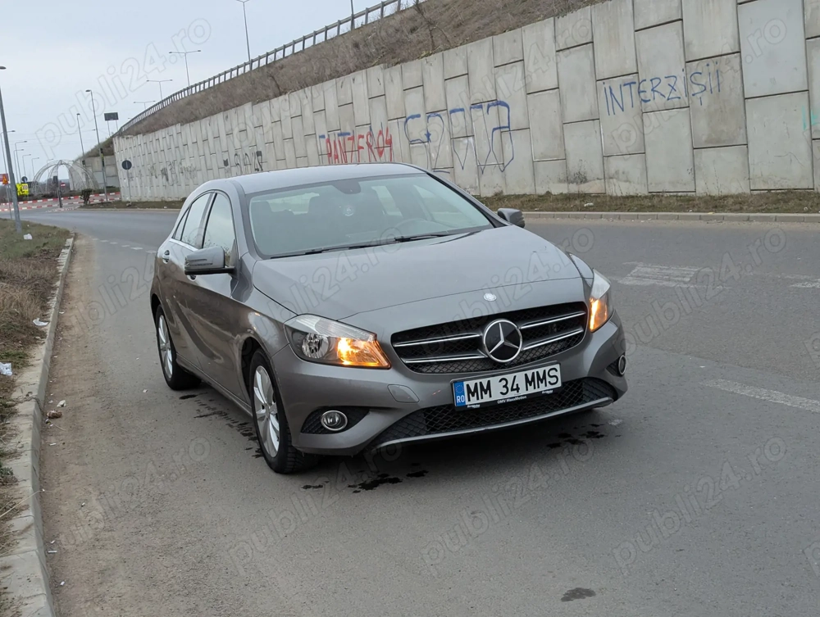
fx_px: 1139
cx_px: 410
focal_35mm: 48
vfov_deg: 30.3
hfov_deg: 39.6
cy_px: 308
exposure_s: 1/37.1
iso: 163
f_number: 1.85
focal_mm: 6.81
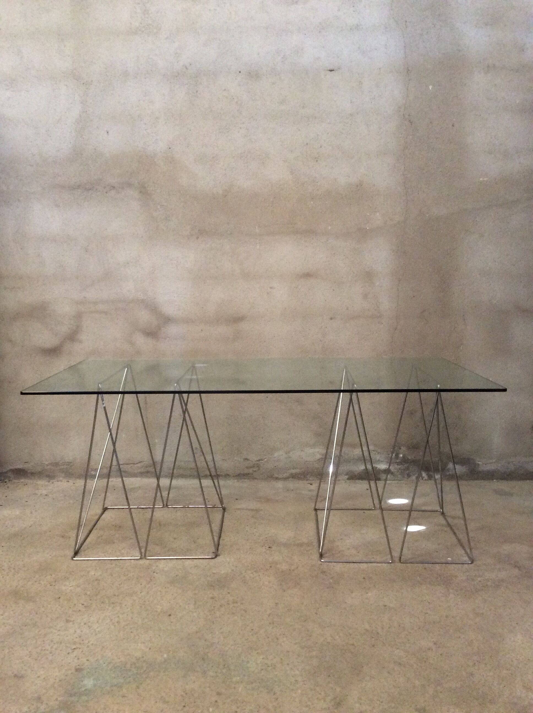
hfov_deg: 44.1
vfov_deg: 56.9
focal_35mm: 32
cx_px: 266
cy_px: 356
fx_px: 659
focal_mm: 3.3
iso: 250
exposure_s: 1/20
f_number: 2.4
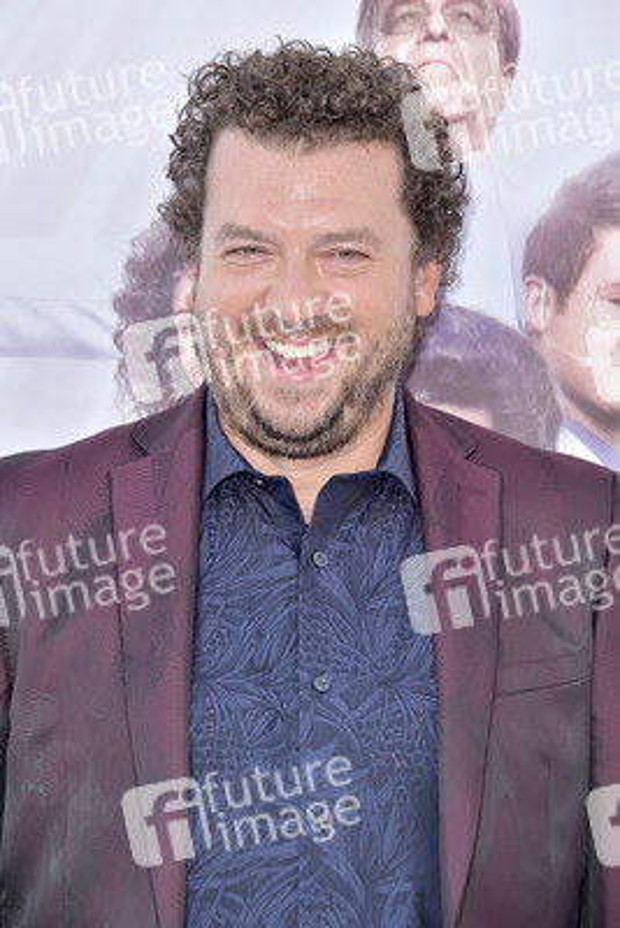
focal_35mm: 135
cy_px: 464
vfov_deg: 15.2
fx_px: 3484
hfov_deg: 10.2
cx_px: 310
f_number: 7.1
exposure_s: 1/250
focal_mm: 135
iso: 320
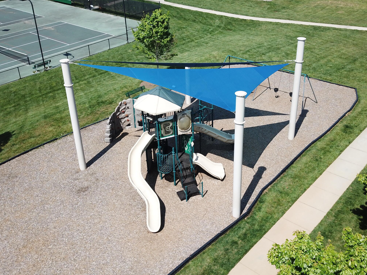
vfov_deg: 36.8
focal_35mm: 39
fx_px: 413
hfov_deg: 47.8
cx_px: 192
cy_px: 124
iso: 100
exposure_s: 1/1368
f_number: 2.2
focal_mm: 4.73
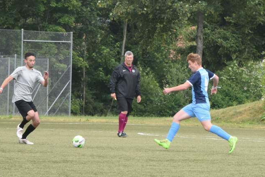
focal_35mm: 367
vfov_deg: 3.7
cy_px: 33
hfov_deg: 5.6
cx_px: 219
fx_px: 2703
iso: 800
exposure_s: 1/800
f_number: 5.6
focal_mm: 105
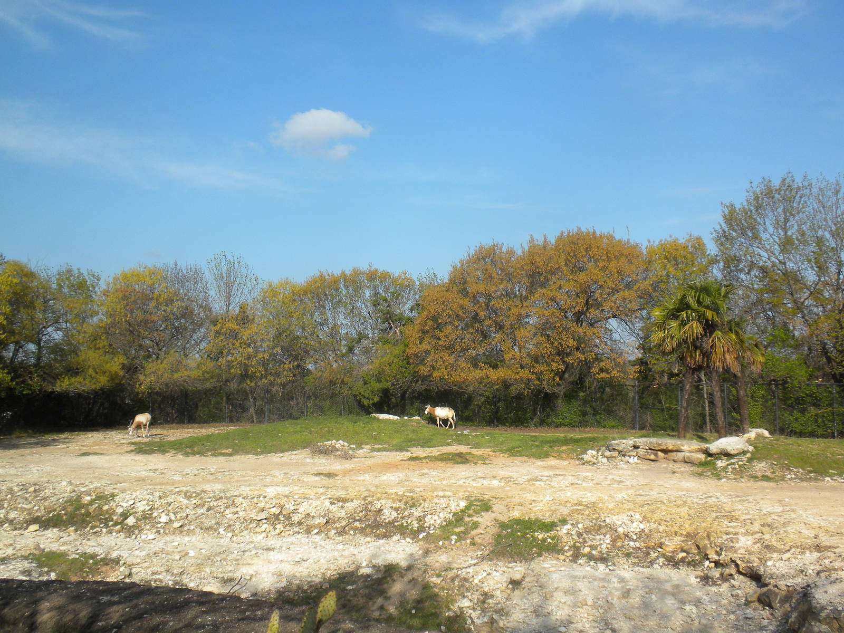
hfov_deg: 50.1
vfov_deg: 38.7
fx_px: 902
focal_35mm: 37
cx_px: 422
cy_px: 316
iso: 64
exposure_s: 1/113
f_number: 10
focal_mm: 6.6
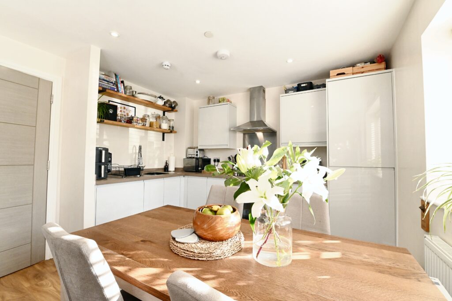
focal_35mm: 15
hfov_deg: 100.4
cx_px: 226
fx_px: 188
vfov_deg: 77.2
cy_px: 150
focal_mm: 15
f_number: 10
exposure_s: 1/200
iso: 6400
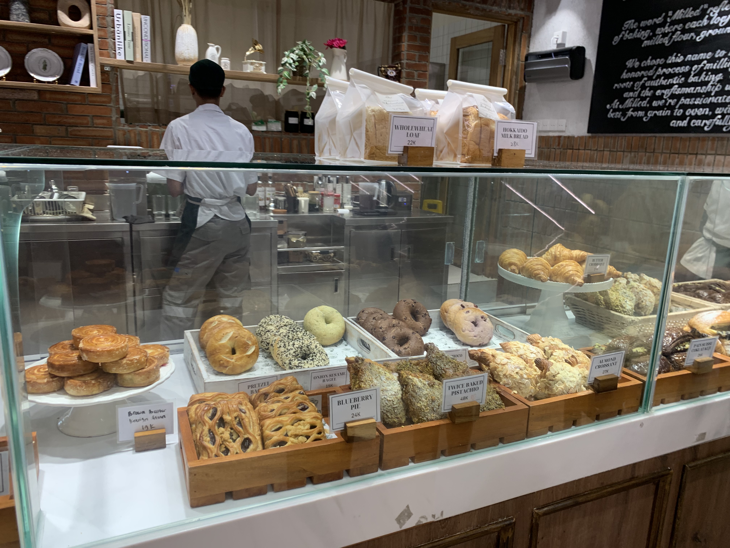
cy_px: 274
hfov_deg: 67.3
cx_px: 365
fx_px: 548
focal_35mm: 26
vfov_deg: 53.1
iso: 50
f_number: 1.8
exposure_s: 1/50
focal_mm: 4.25
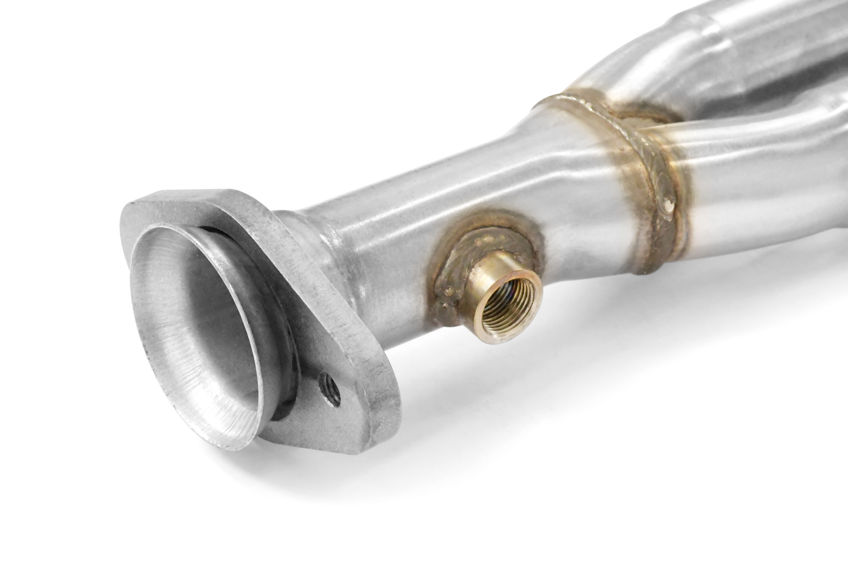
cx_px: 424
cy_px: 282
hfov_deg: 18.3
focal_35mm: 112
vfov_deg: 12.2
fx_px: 2638
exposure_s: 1/200
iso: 5000
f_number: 14
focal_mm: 75
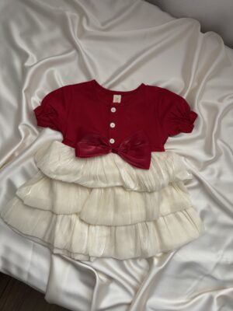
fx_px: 233
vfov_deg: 67.3
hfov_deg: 53.1
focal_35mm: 26
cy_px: 156
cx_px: 116
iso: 50
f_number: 1.6
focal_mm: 5.96
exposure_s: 1/707
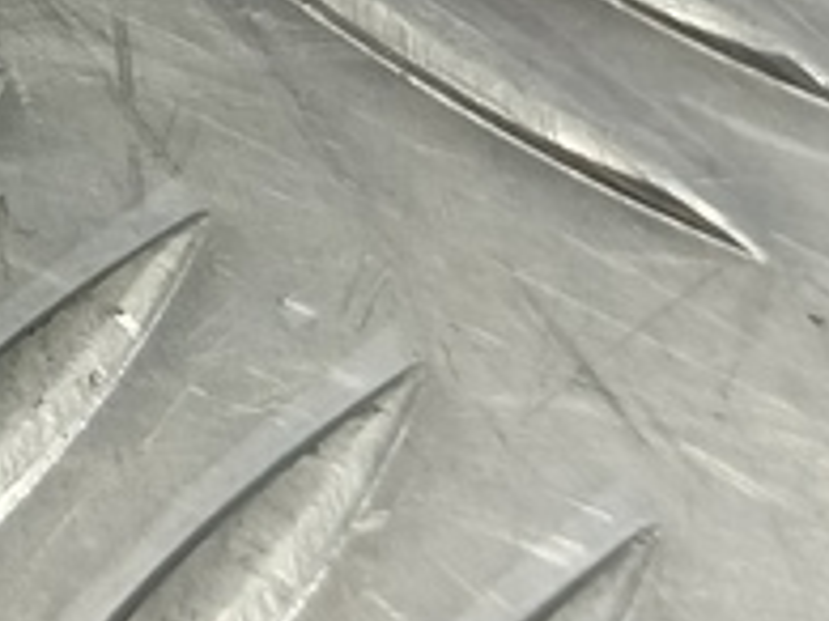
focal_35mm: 121
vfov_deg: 11.1
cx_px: -761
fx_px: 2896
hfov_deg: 14.0
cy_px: -625
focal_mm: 4.11
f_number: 1.6
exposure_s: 1/50
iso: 136
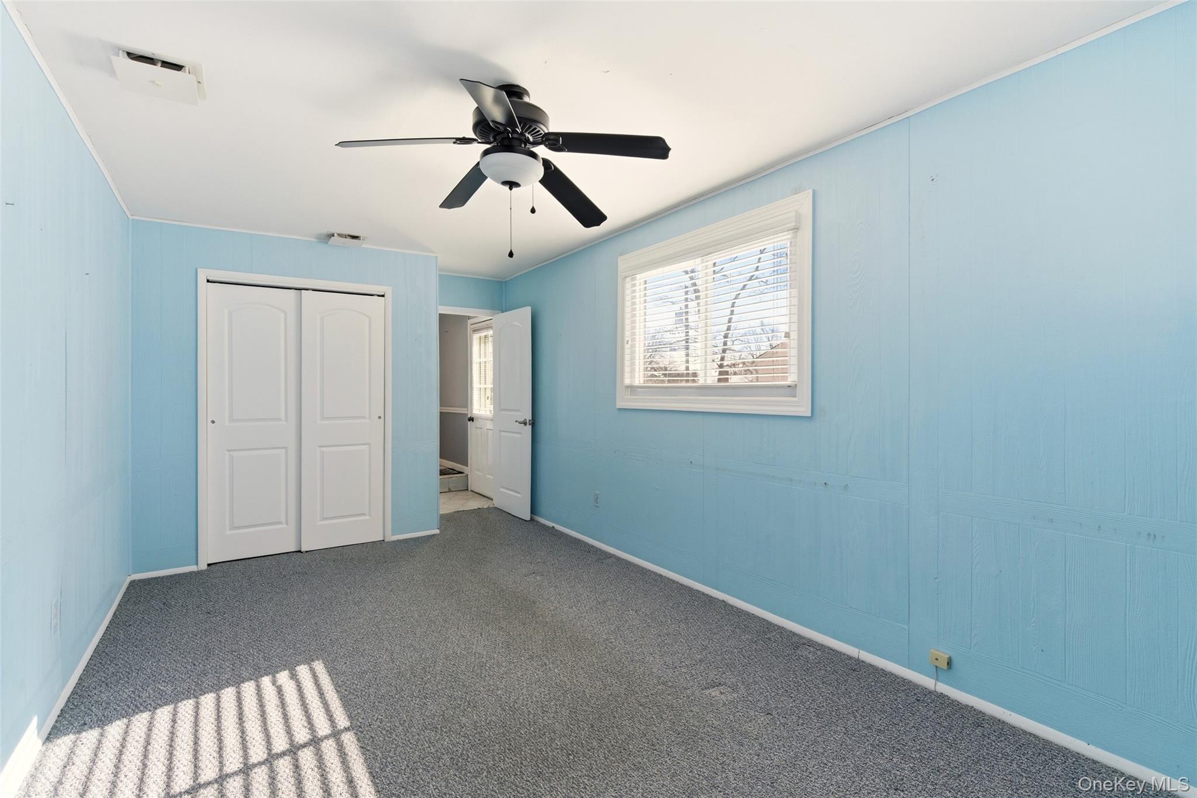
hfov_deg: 96.7
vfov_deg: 73.7
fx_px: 532
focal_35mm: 16
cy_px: 399
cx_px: 598
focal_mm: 16
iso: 250
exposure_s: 1/200
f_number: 9
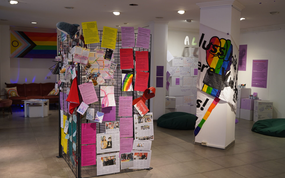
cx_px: 144
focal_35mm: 37
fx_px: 287
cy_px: 88
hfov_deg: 52.7
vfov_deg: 34.4
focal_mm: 35
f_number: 4
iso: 320
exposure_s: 1/160
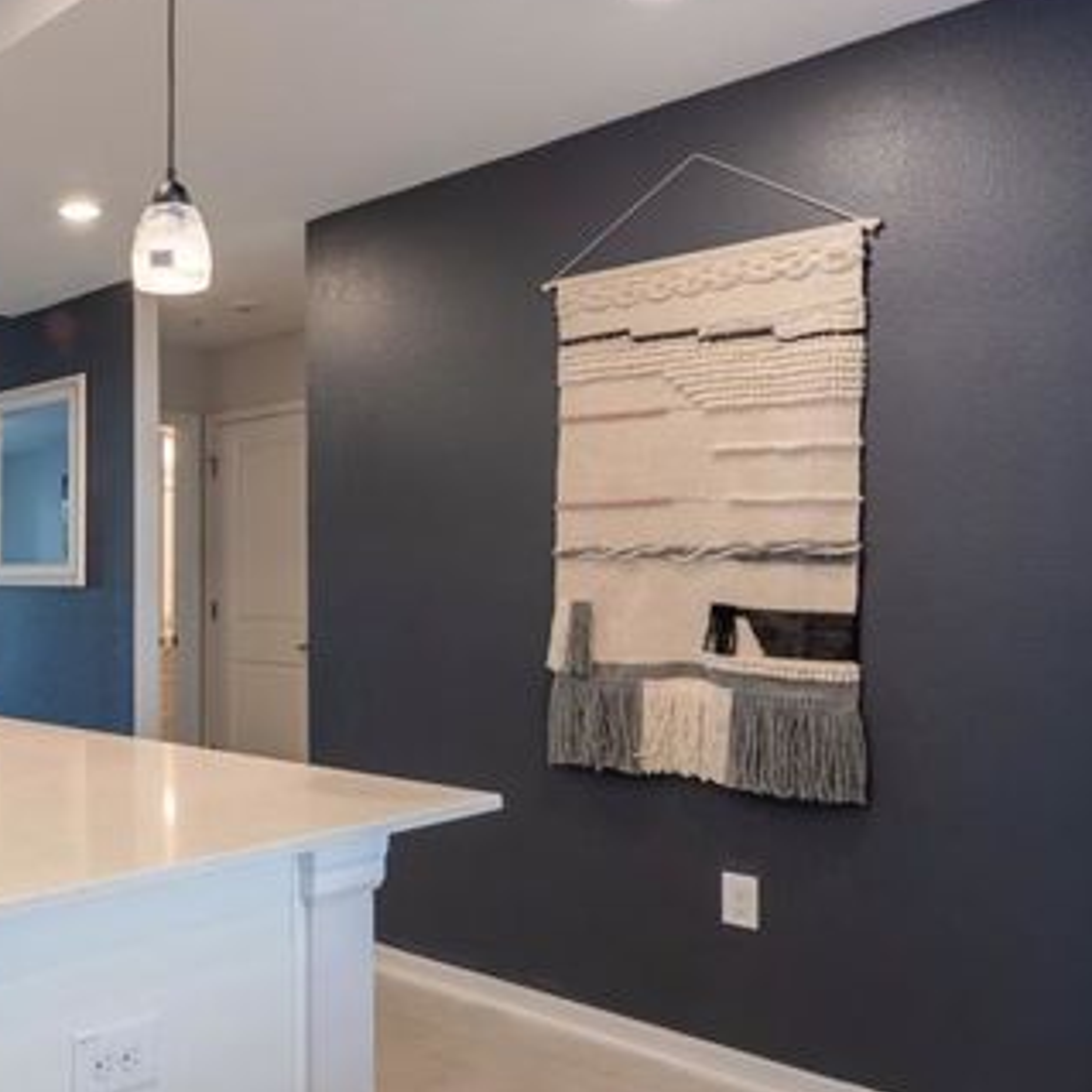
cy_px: 642
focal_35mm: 30
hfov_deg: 48.5
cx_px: 115
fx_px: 1071
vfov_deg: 53.7
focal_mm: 16
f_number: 8
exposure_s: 1/30
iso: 500
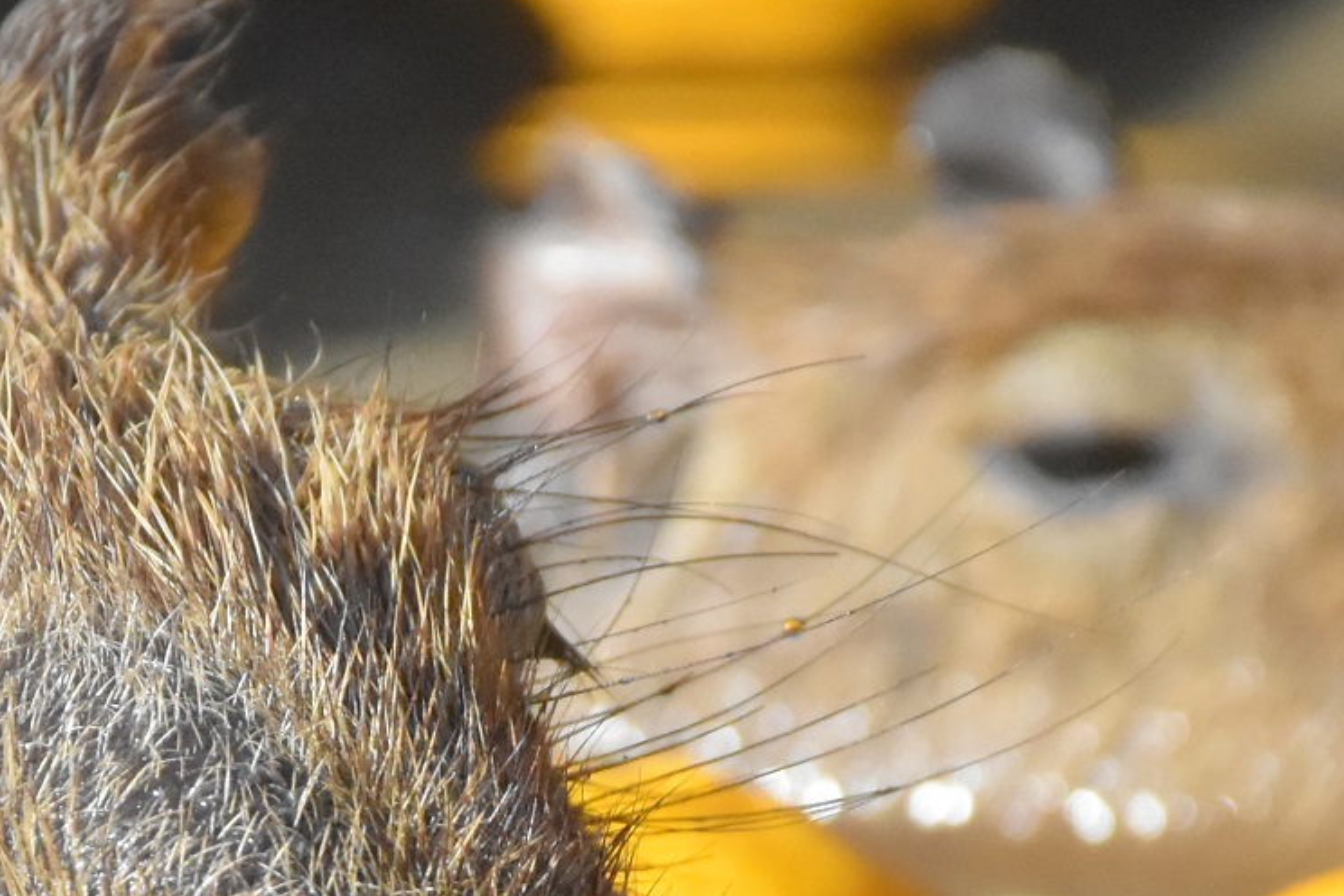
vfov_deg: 1.6
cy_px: 985
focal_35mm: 847
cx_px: 426
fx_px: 31619
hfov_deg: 2.4
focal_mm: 140
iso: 3200
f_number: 5.6
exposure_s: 1/8000
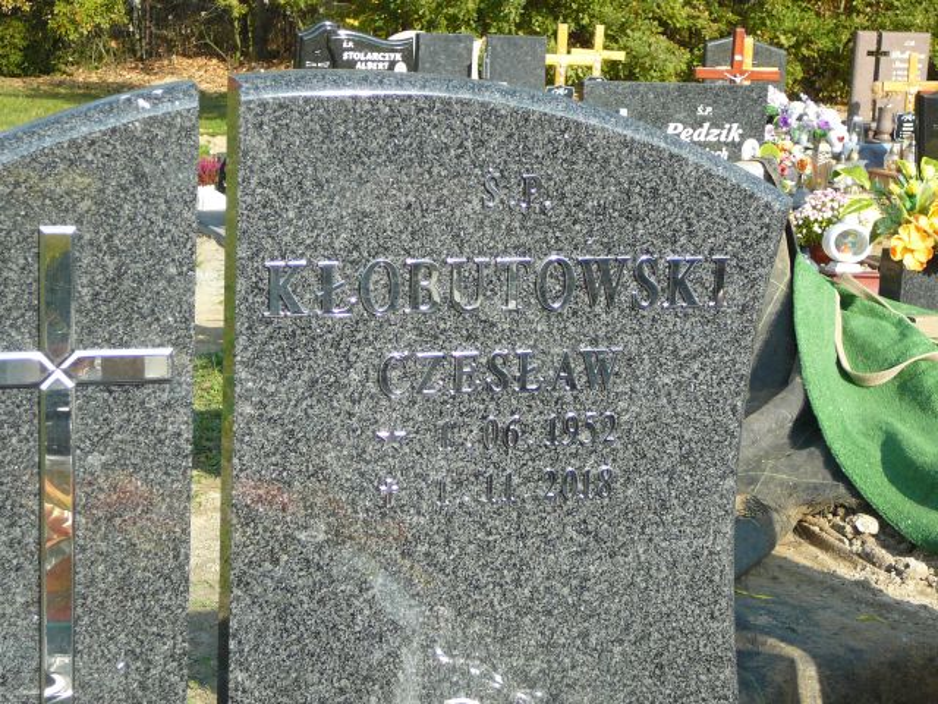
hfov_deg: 27.4
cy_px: 352
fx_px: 1924
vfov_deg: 20.7
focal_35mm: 71
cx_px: 469
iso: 80
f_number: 3.7
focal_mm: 10.5
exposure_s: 1/400
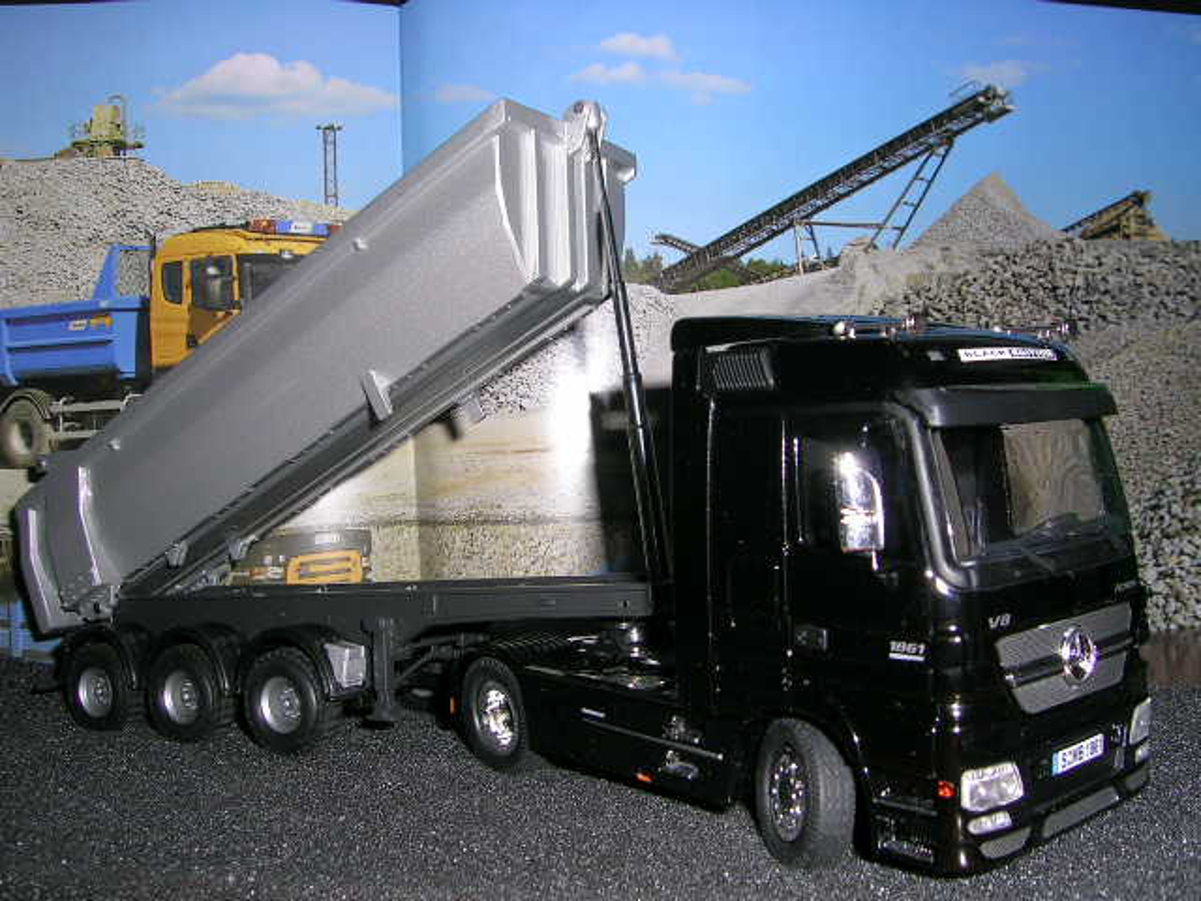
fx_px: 1214
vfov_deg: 40.7
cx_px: 600
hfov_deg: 52.6
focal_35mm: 35
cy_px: 450
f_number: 4.8
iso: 50
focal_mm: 5.4
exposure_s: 1/60.1
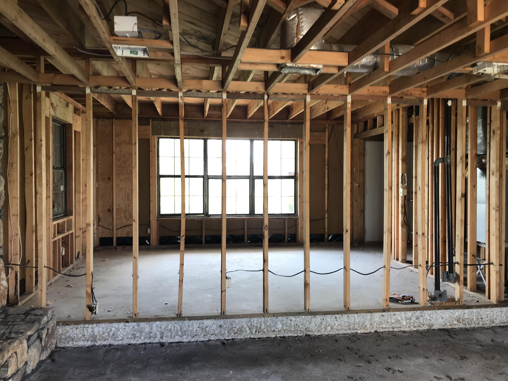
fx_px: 411
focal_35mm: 28
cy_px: 190
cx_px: 254
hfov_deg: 63.4
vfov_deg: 49.7
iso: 20
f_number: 1.8
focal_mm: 3.99
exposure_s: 1/45
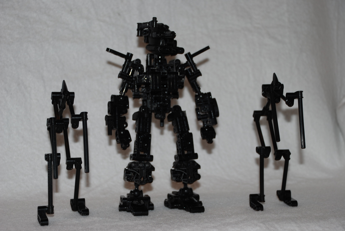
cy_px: 116
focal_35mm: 78
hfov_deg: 26.0
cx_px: 172
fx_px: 748
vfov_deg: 17.5
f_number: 5
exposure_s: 1/60
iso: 100
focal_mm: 52
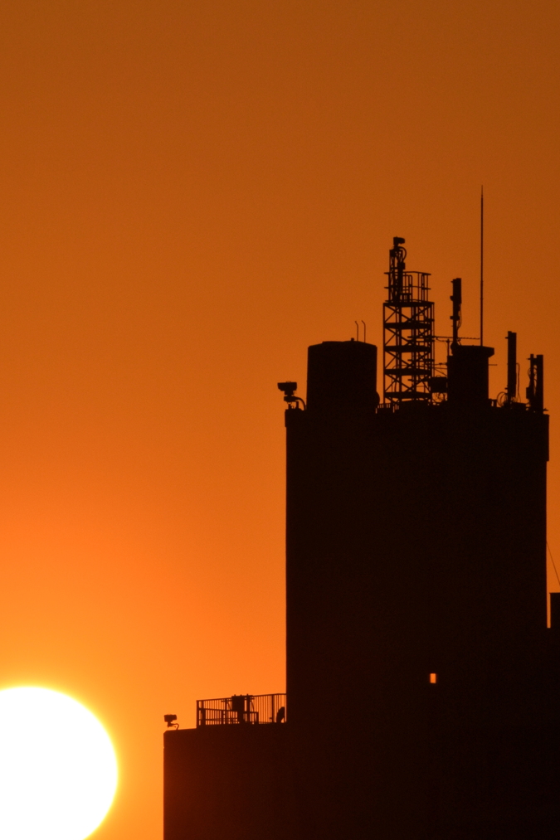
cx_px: 239
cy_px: 574
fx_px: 18905
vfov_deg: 2.5
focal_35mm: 810
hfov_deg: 1.7
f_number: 16
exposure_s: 1/2000
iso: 160
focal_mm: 197.9
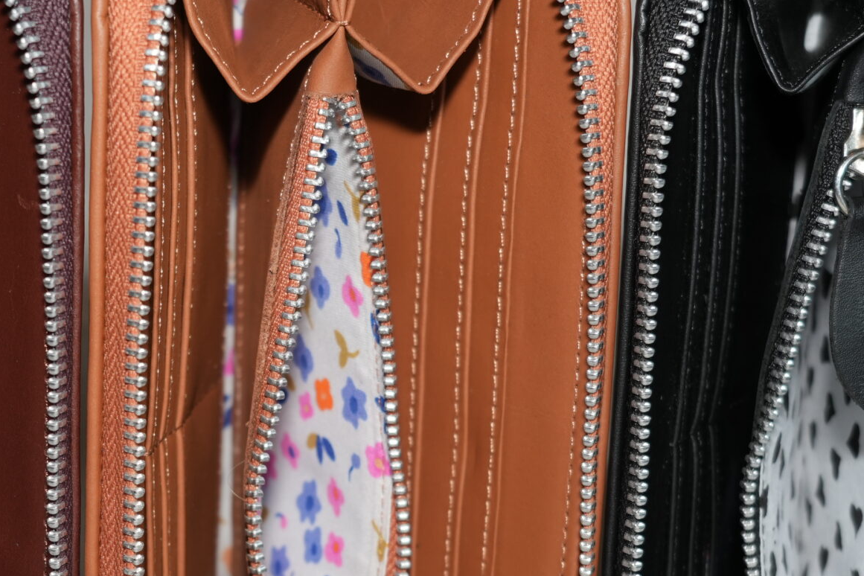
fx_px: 2064
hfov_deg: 23.5
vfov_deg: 15.8
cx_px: 246
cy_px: 450
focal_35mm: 86
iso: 200
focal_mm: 39
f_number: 5.6
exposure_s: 1/125
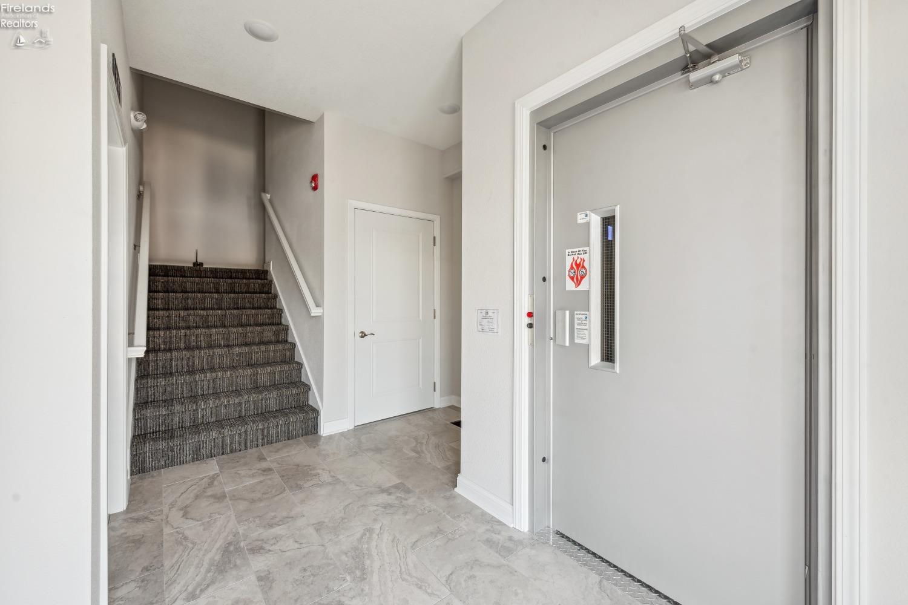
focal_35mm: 14
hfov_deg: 104.3
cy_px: 302
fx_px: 353
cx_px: 454
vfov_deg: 81.2
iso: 400
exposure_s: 1/25
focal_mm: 14
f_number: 8
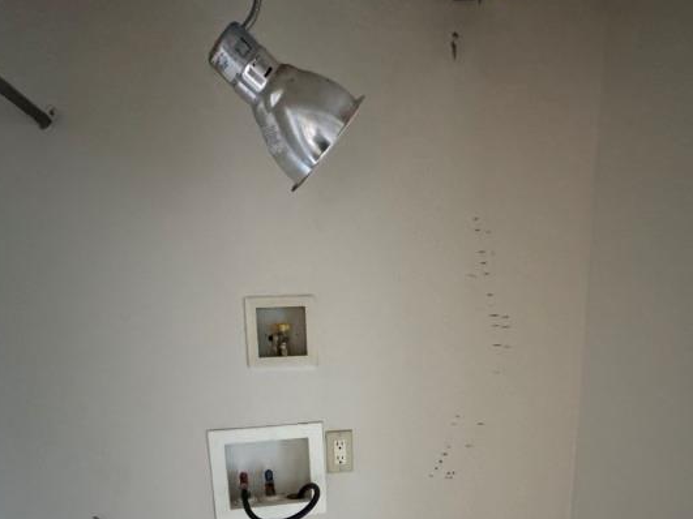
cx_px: 339
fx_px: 540
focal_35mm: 27
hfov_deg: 65.3
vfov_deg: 48.0
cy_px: 428
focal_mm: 2.22
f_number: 2.2
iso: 1250
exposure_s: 1/58
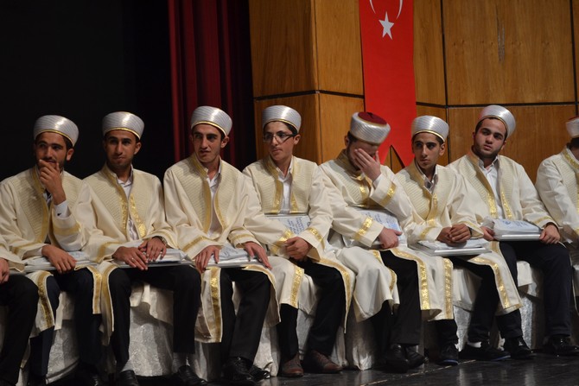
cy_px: 193
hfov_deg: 24.6
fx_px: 1327
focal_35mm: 82
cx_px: 290
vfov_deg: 16.6
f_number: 5.6
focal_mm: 55
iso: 400
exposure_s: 1/20
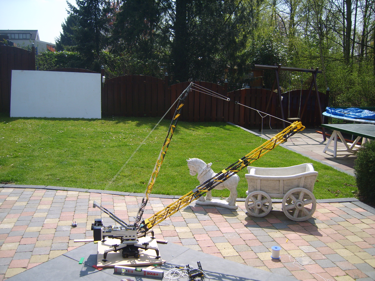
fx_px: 379
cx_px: 188
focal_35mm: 35
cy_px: 140
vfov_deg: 40.7
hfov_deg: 52.6
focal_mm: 7.4
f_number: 7.1
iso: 50
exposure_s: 1/180
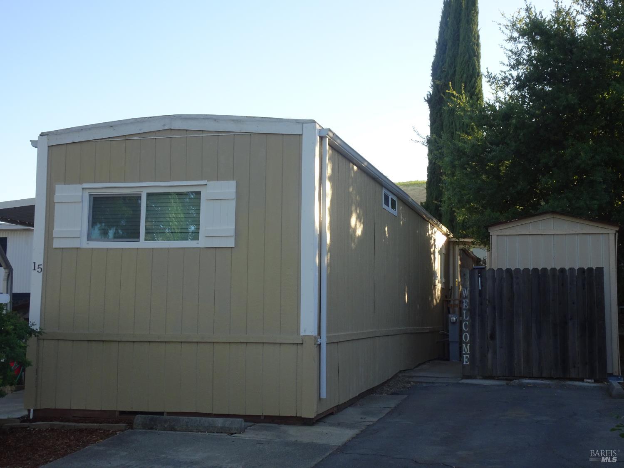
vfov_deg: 30.3
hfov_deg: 39.7
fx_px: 865
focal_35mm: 48
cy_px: 234
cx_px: 312
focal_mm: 8.18
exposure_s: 1/160
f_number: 4.5
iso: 80
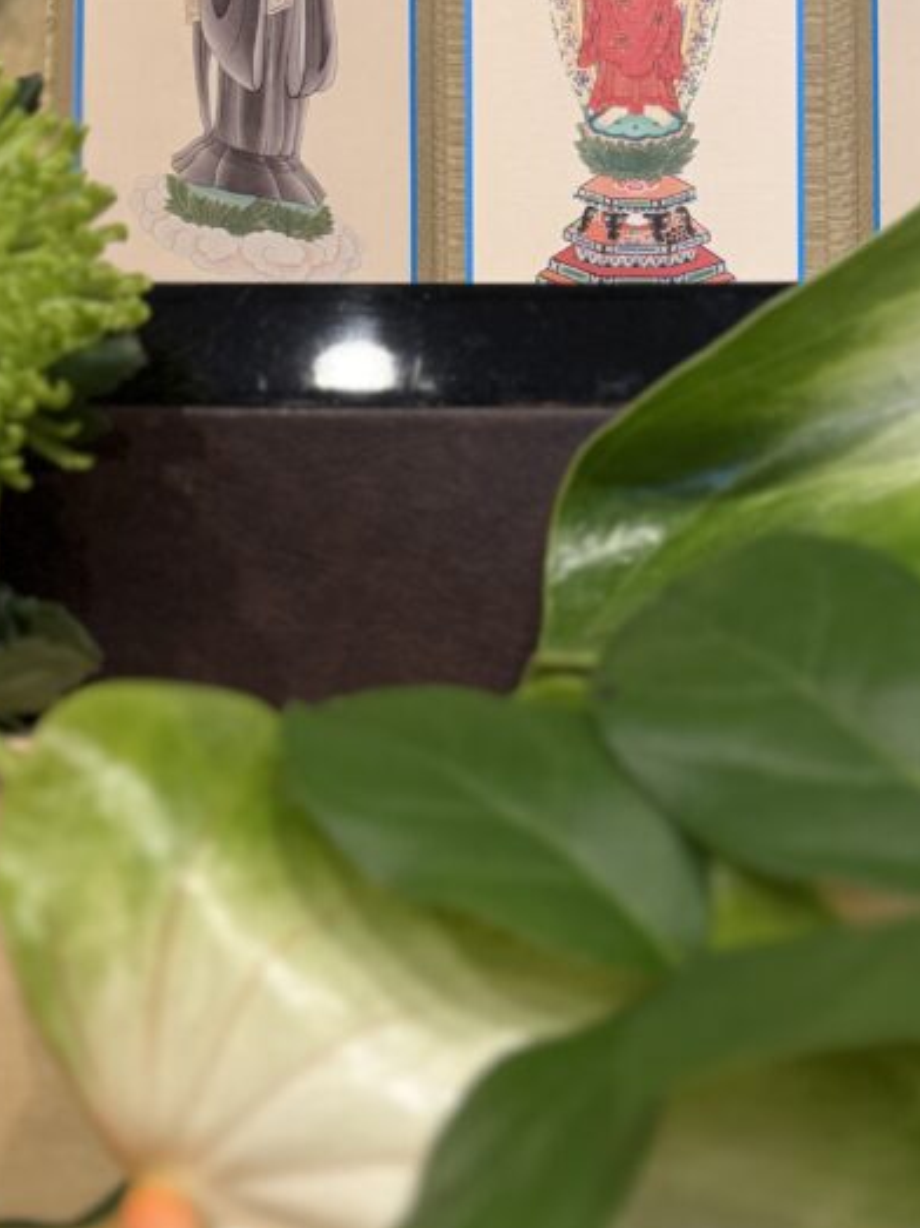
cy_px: 549
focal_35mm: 47
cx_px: 681
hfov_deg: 30.4
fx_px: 1666
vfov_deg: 40.4
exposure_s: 1/100
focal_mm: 6.76
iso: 200
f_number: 1.78
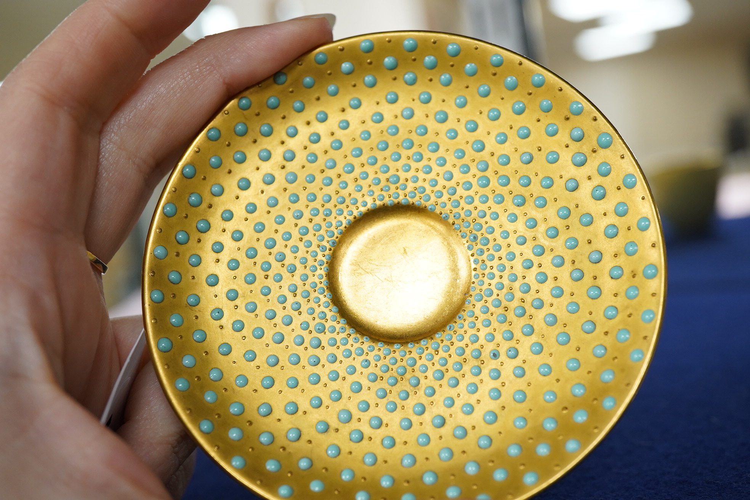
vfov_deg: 29.9
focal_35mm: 45
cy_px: 250
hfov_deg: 43.6
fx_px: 937
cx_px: 375
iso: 1250
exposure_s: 1/125
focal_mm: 30
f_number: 8
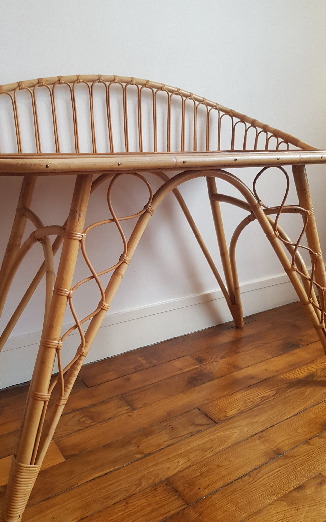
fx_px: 398
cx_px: 149
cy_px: 261
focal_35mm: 28
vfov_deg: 66.5
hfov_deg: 44.5
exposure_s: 1/50
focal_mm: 4.2
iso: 160
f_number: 1.7
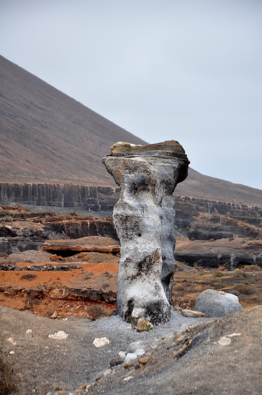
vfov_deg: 14.9
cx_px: 131
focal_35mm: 138
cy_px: 198
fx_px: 1510
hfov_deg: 9.9
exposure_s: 1/800
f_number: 7.1
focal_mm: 92
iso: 400
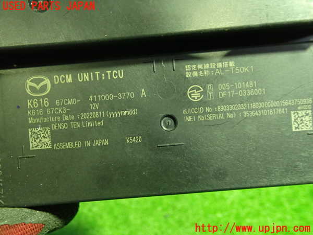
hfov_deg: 60.0
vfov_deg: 46.8
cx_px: 156
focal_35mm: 30
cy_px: 118
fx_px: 271
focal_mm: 5.4
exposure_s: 1/30
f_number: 2.3
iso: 640
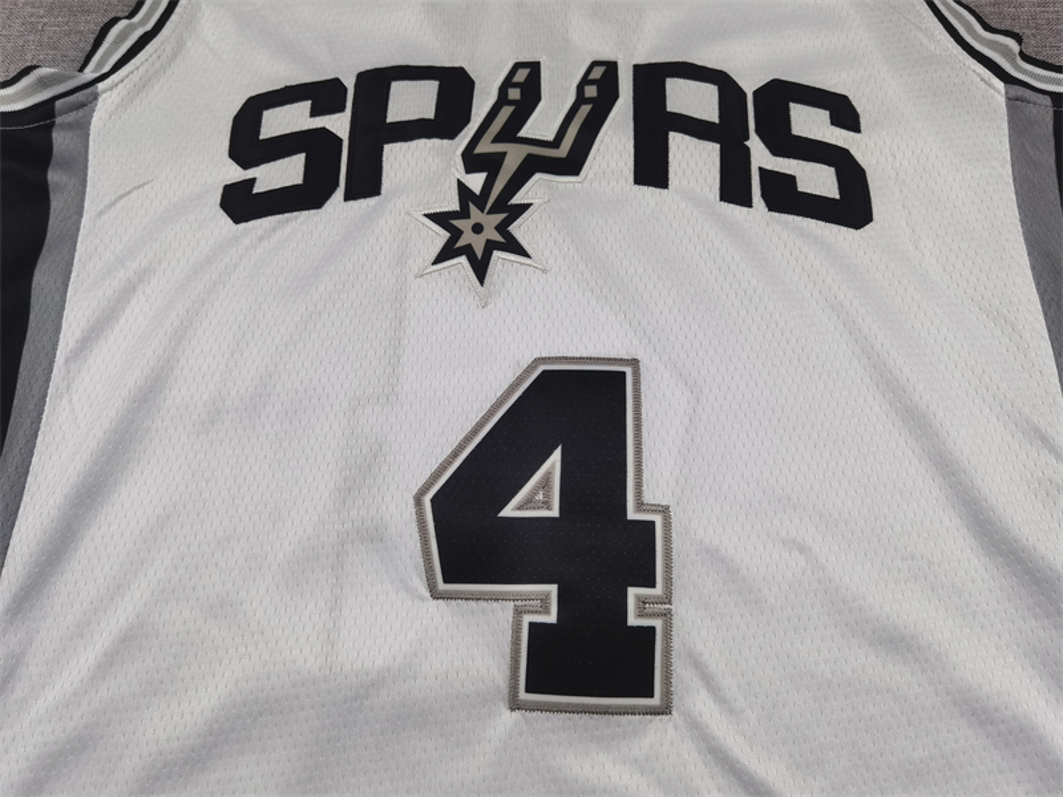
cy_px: 398
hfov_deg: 65.3
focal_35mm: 27
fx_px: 829
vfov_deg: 51.4
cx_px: 532
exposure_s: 1/864
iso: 160
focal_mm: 6.71
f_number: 1.9
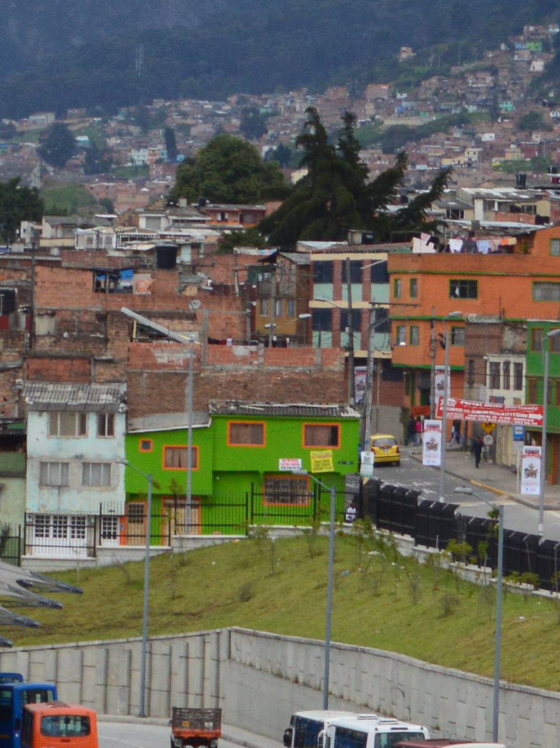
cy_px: 258
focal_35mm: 349
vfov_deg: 5.7
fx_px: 7533
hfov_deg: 4.2
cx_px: -527
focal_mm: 55
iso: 400
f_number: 10
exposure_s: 1/250
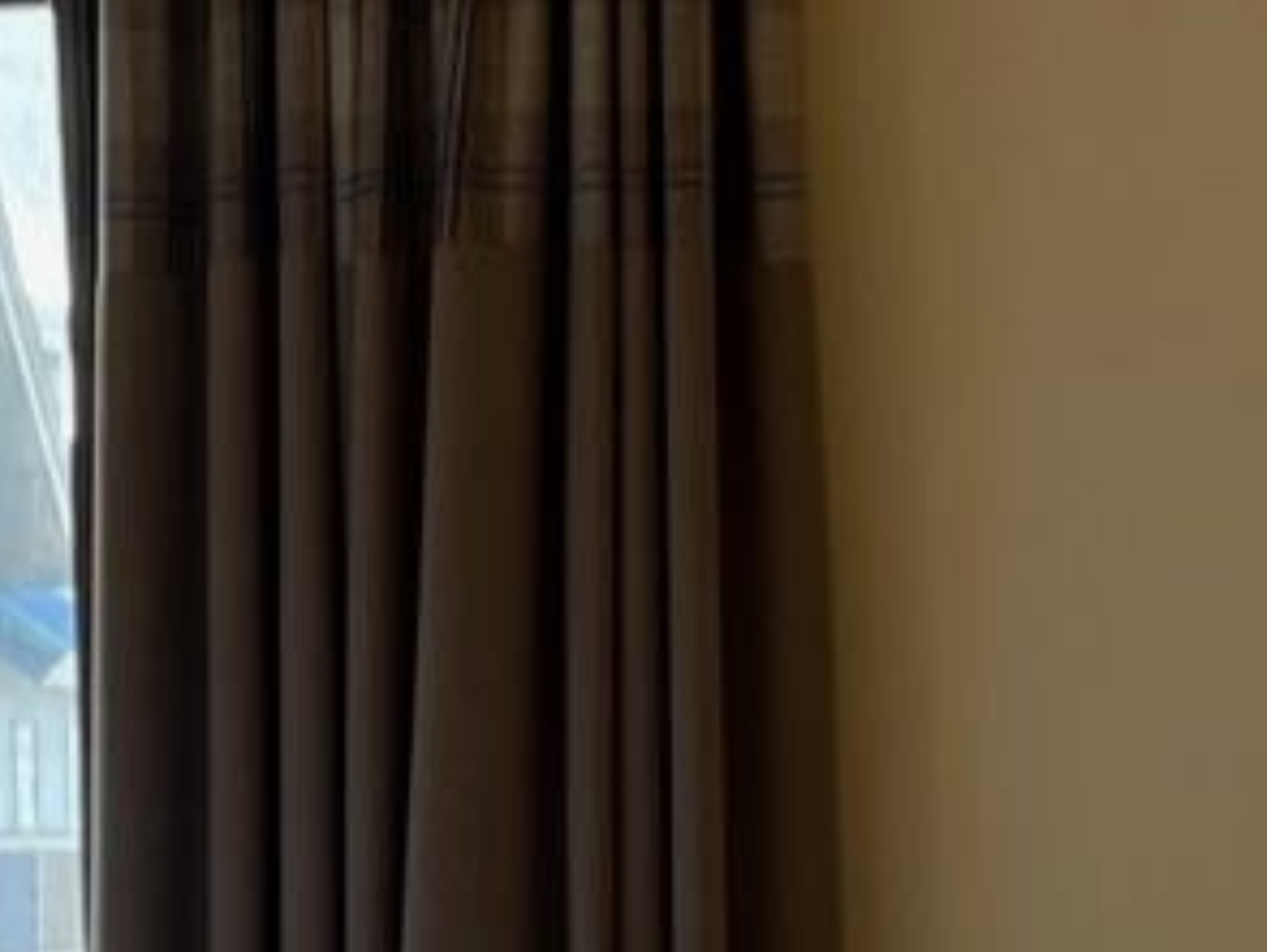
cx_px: 67
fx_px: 6630
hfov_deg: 10.8
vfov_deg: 8.2
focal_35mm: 181
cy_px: 926
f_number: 1.5
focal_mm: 5.7
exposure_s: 1/120
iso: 64
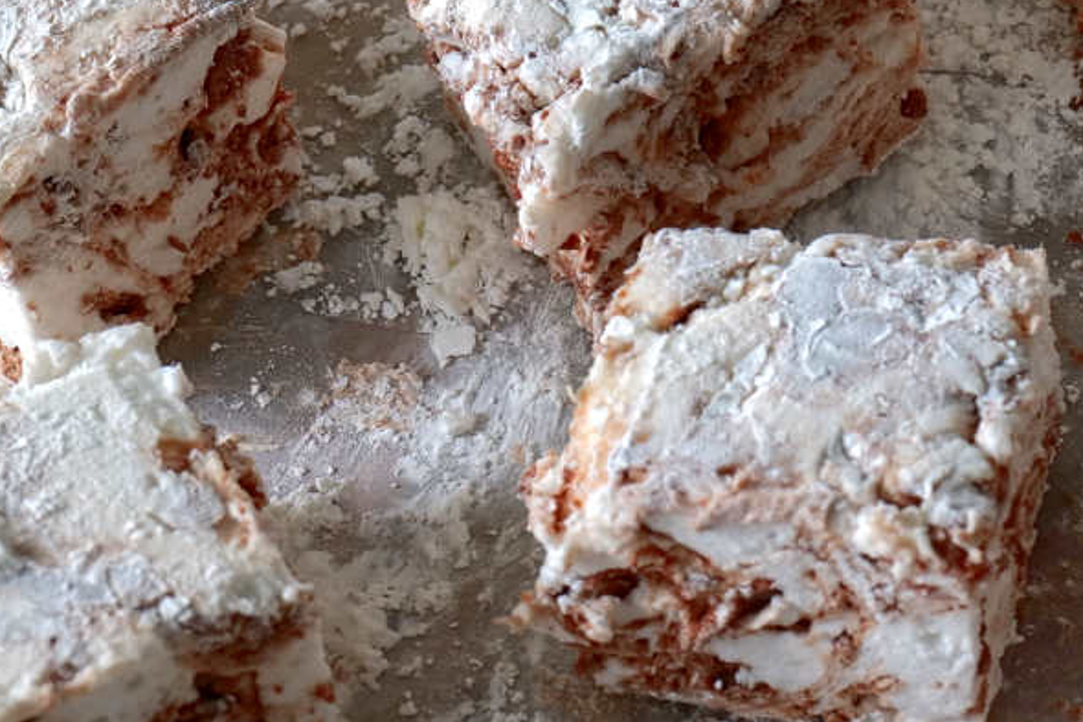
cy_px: 37
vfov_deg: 8.9
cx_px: 1107
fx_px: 4601
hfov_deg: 13.2
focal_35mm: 153
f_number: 8
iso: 400
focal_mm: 47
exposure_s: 1/60
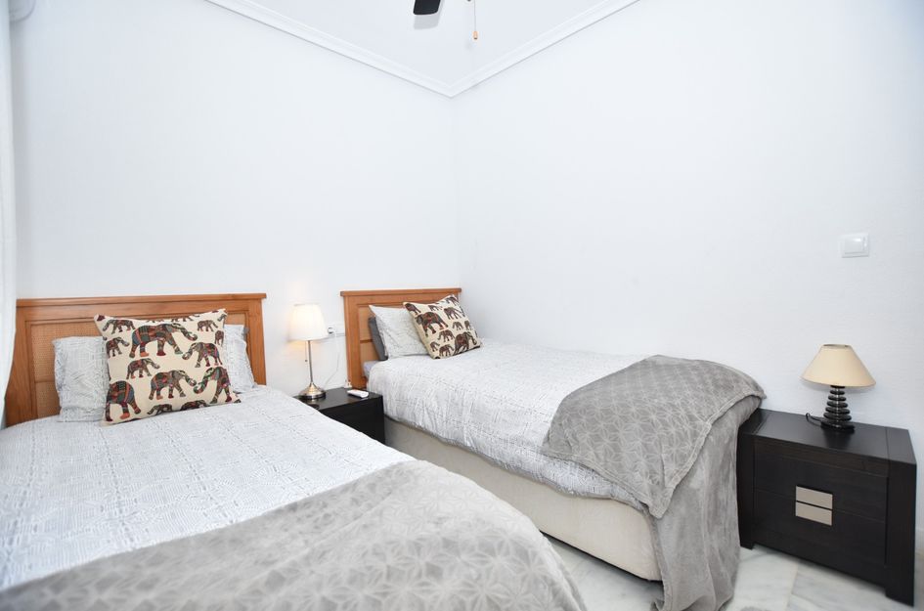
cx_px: 462
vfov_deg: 77.0
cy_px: 306
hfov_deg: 100.5
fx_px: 384
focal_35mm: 15
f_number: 3.5
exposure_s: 1/200
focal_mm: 10
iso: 200
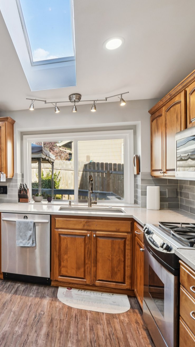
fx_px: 239
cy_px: 175
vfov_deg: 71.9
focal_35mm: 26
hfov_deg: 38.1
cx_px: -12
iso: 400
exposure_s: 1/40
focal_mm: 16
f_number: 8
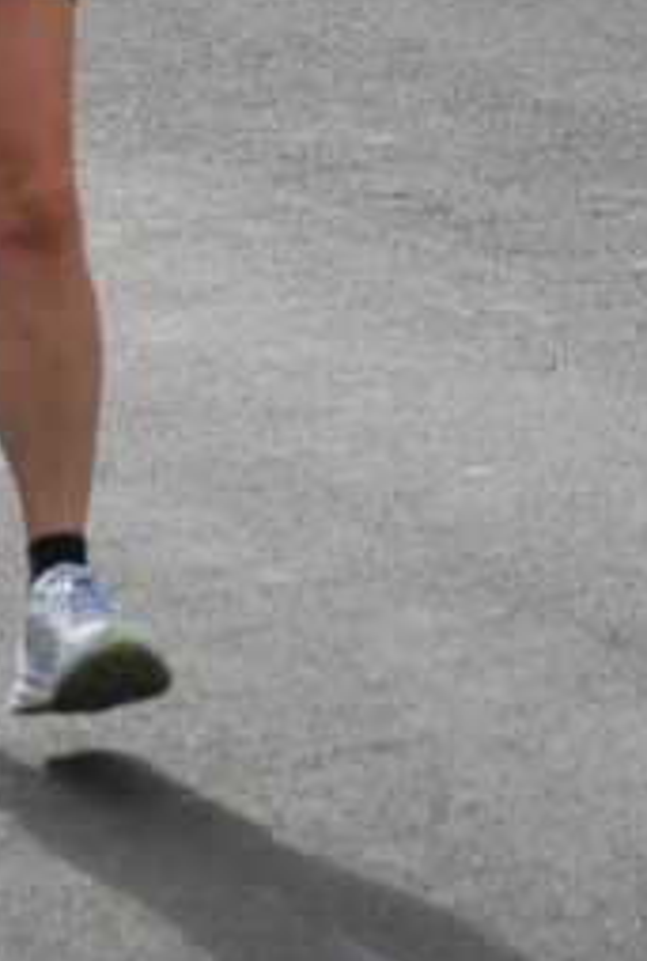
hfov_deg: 5.6
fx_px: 6640
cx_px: 66
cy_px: -38
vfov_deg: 8.2
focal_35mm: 248
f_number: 5.6
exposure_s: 1/1250
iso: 1000
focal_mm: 70
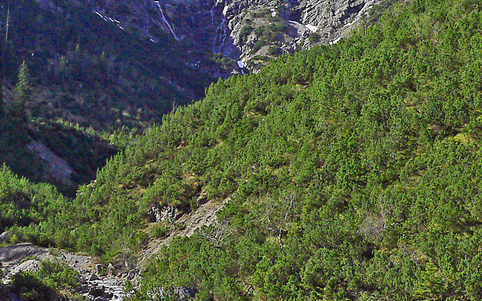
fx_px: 985
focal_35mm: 75
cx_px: 237
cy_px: 67
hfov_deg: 27.5
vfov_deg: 17.3
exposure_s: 1/500
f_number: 4.6
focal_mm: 6
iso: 100
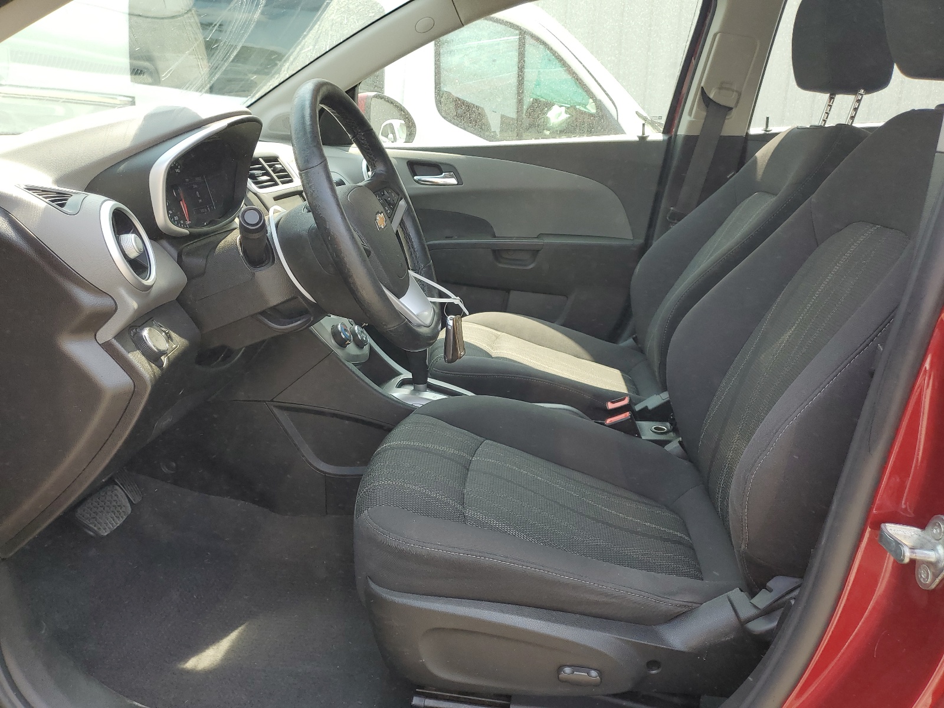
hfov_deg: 67.3
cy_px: 354
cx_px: 472
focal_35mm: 26
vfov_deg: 53.1
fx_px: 709
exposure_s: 1/357
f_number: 1.5
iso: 50
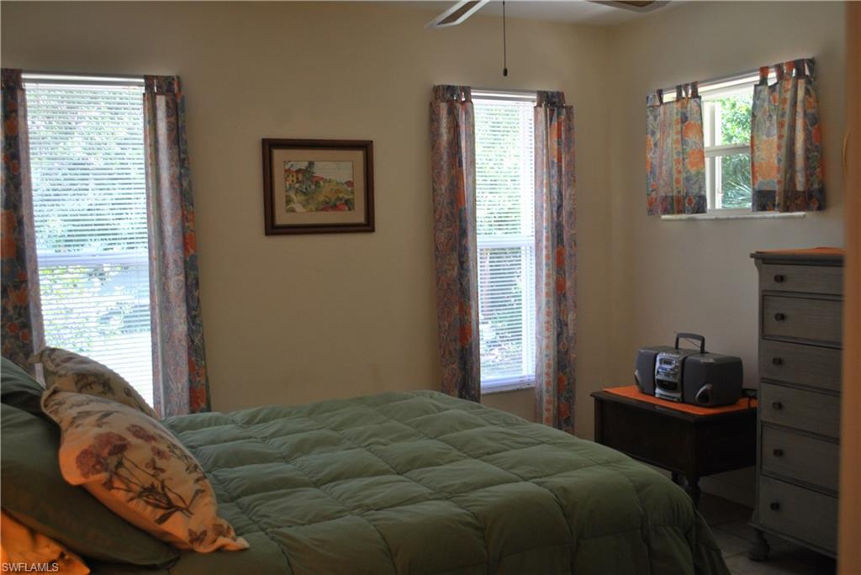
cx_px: 430
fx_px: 861
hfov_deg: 53.1
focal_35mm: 36
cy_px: 288
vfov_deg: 36.9
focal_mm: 24
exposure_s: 1/30
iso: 200
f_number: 4
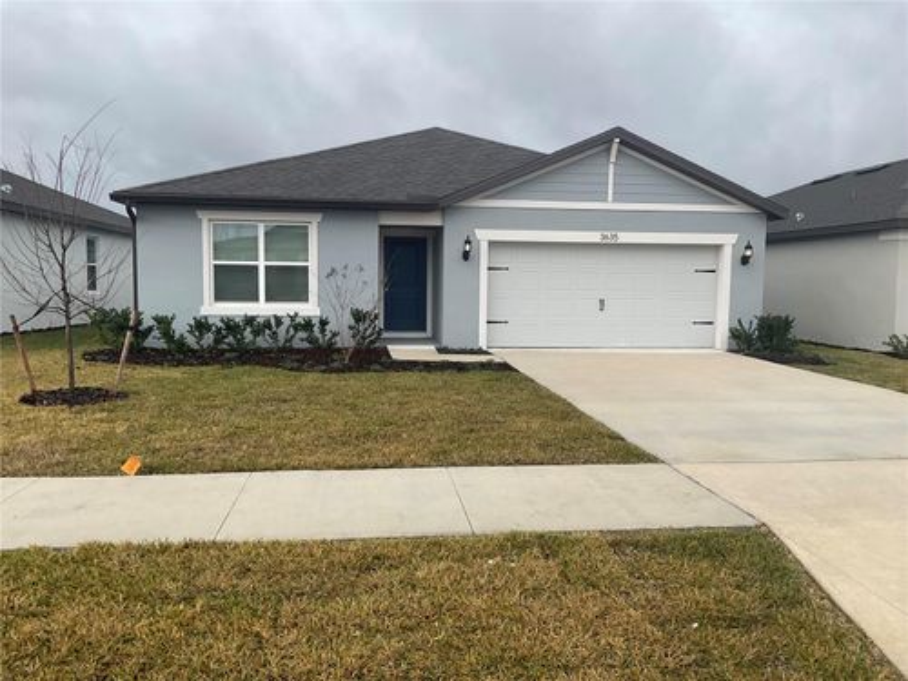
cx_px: 454
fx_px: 761
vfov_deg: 48.2
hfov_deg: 61.7
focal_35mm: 29
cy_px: 340
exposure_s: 1/869
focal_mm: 3
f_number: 1.8
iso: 16
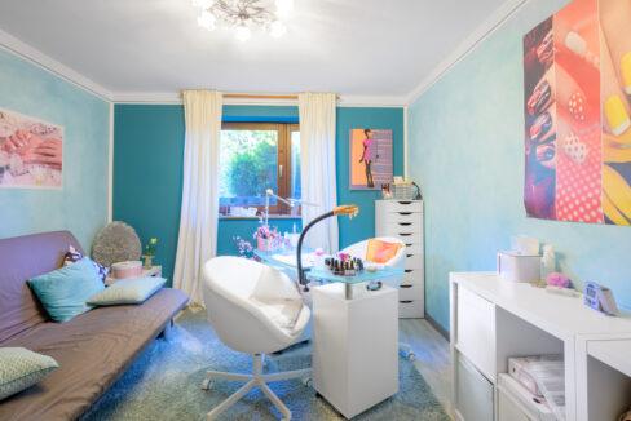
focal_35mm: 16
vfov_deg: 72.1
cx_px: 316
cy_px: 210
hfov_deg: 94.9
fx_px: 289
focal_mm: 16.5
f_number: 9
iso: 200
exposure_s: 1/6
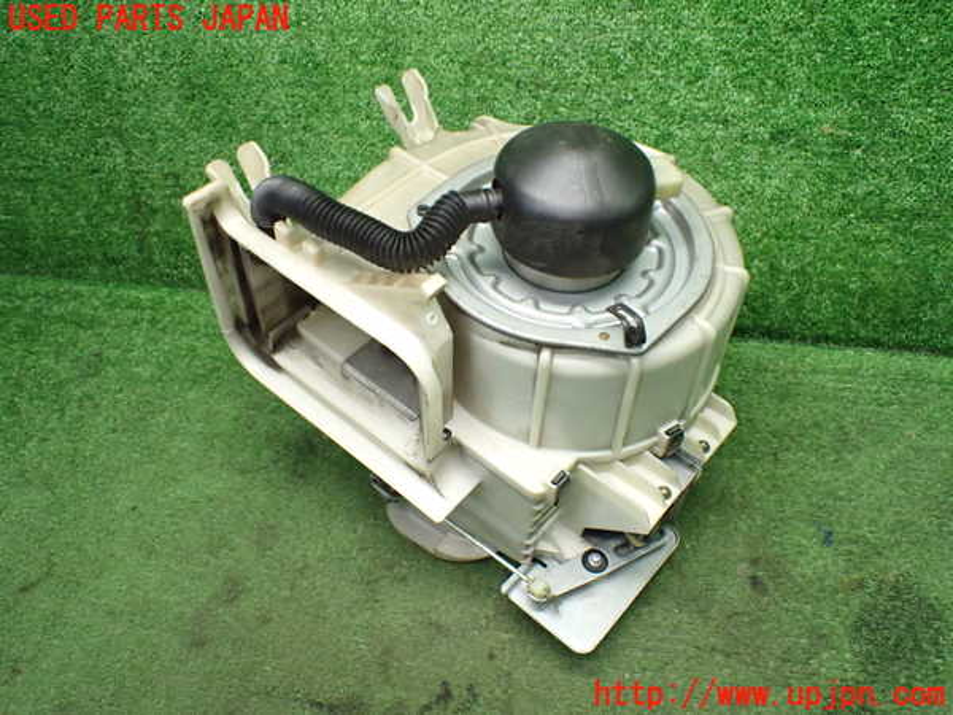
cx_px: 476
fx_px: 826
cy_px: 358
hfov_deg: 60.0
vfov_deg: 46.8
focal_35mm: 30
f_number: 2.3
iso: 800
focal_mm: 5.4
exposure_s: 1/125
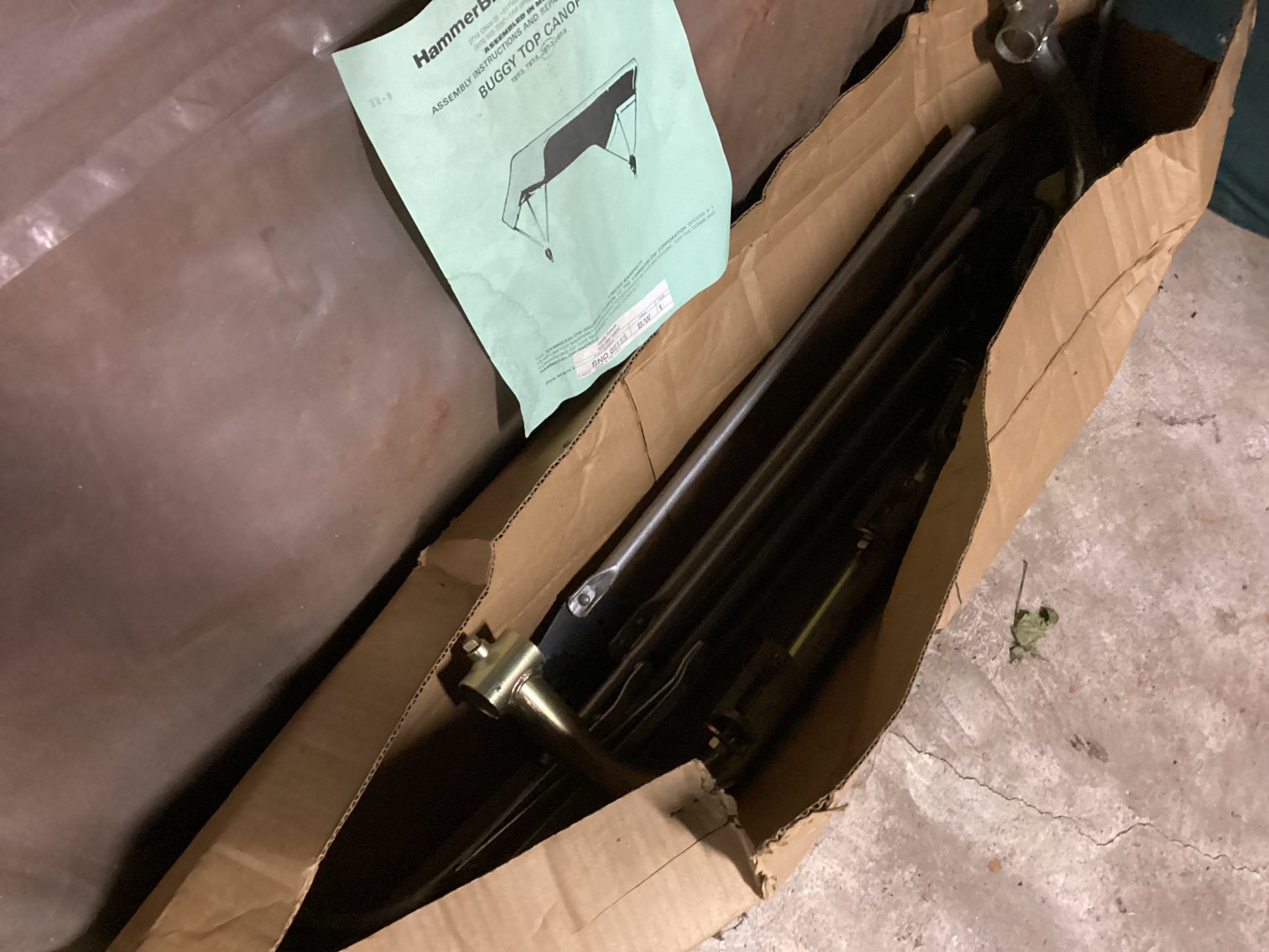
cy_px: 476
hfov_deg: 58.3
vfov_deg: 45.4
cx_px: 634
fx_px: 1137
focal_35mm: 31
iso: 640
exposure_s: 1/20
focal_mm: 3.3
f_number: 2.4
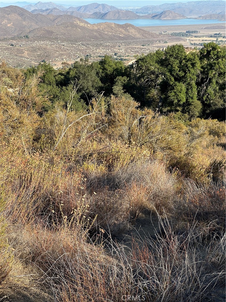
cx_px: 113
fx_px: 670
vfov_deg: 25.3
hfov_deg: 19.1
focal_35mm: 77
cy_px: 151
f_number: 2.8
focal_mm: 9
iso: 32
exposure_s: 1/282
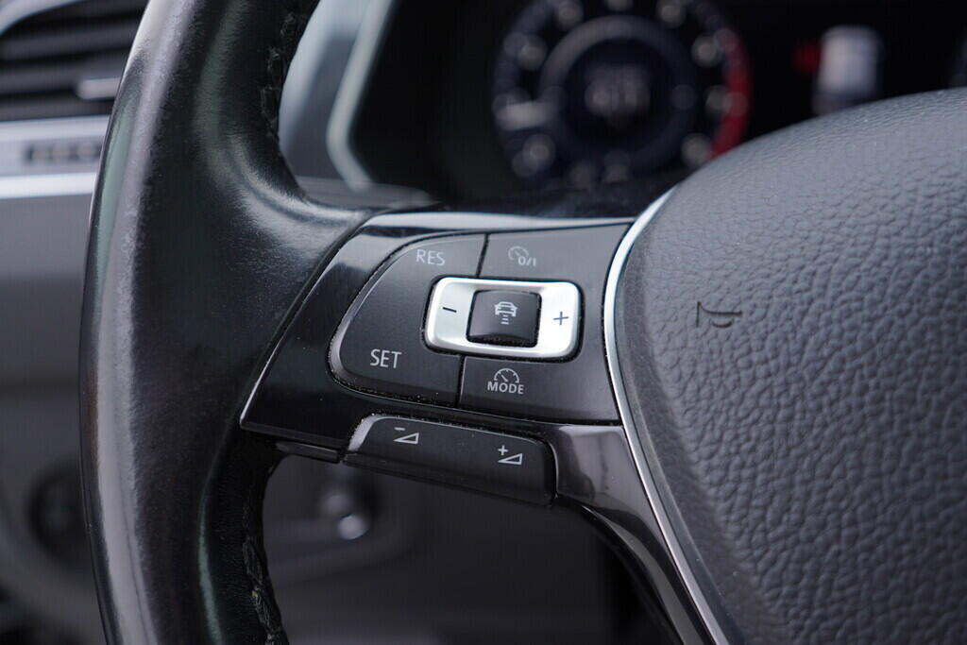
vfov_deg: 36.9
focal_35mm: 36
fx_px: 967
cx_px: 484
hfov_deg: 53.1
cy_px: 322
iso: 125
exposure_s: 1/40
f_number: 3.2
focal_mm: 24
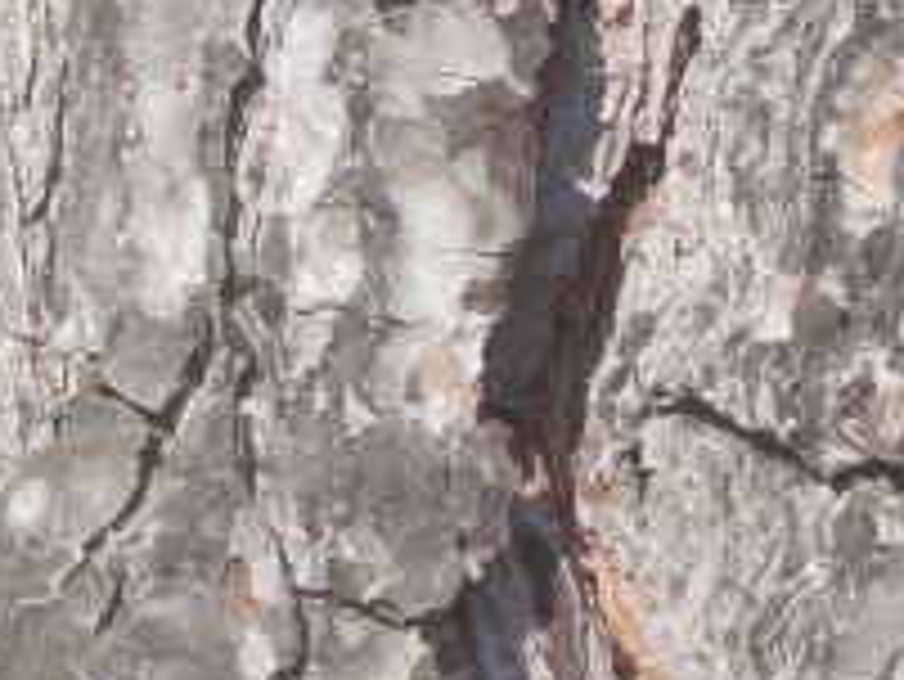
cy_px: -428
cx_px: 1196
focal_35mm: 505
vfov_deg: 2.9
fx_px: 13196
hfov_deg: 3.9
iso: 100
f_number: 3.7
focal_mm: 21
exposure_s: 1/500
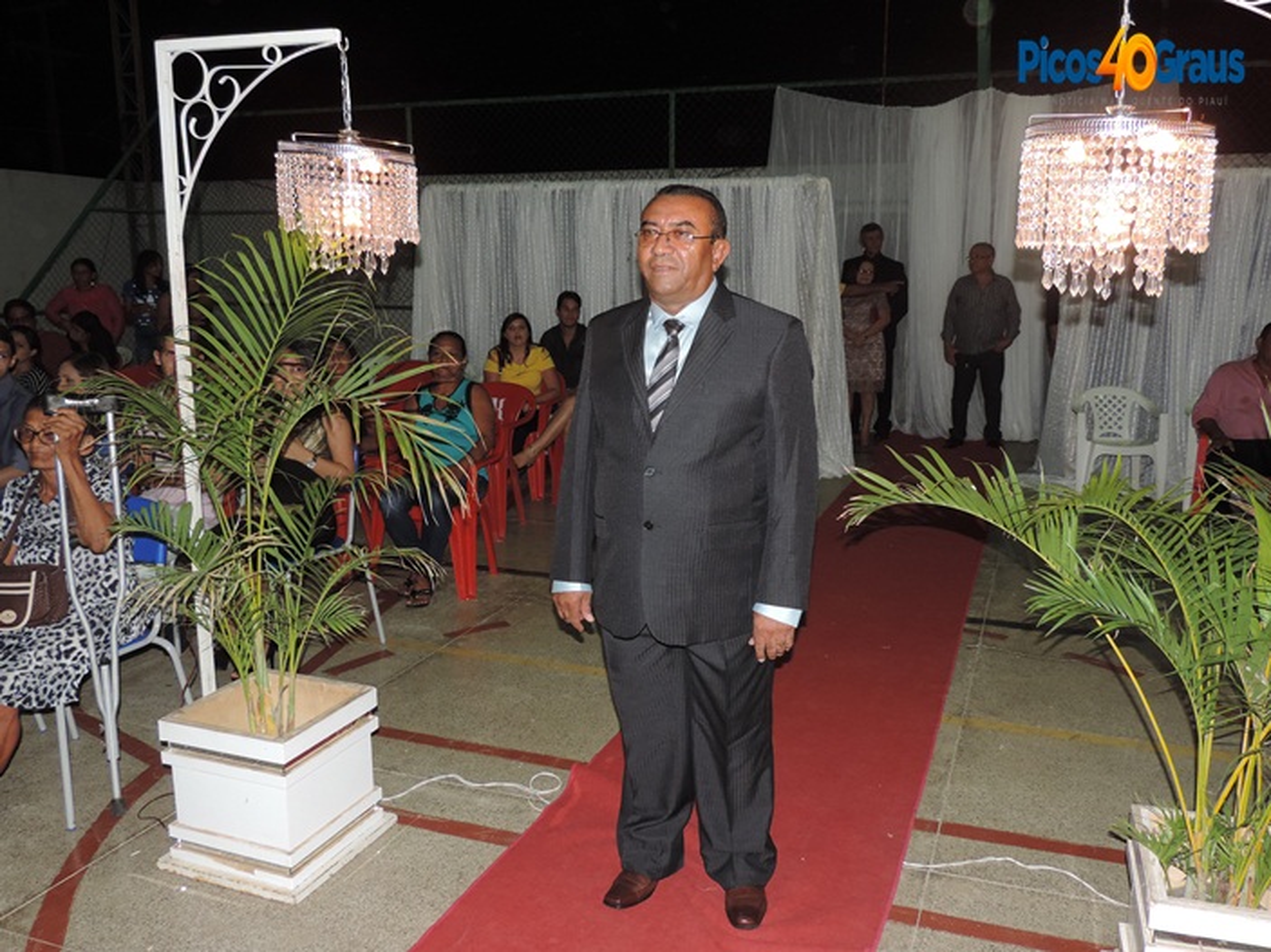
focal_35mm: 30
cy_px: 476
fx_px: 1101
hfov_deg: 60.0
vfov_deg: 46.8
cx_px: 636
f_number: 3.1
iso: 200
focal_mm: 5.3
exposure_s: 1/30
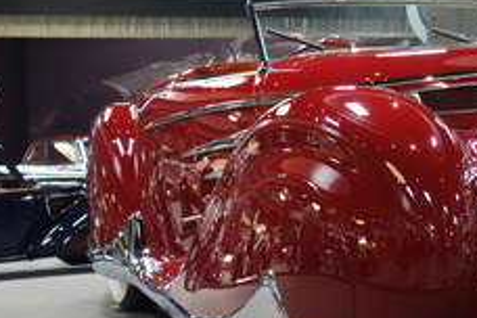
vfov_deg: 11.3
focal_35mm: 121
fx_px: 1603
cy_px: 157
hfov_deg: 16.5
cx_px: 515
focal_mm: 16.99
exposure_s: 1/50
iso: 800
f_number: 3.2
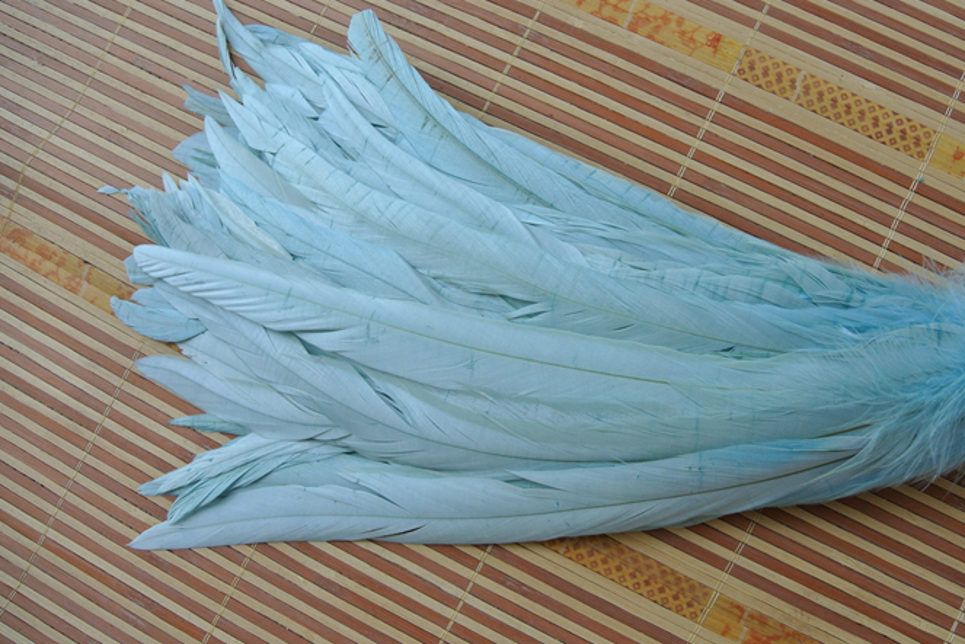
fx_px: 939
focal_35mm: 35
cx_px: 560
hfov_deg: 54.2
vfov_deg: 37.9
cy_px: 325
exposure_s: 1/250
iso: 280
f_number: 3.5
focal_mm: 11
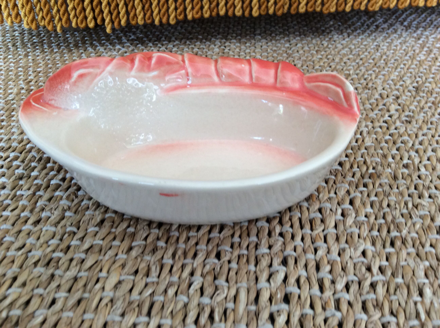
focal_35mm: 32
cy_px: 164
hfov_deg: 56.9
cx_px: 220
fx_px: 406
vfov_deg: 44.1
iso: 64
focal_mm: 3.3
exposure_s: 1/25
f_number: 2.4
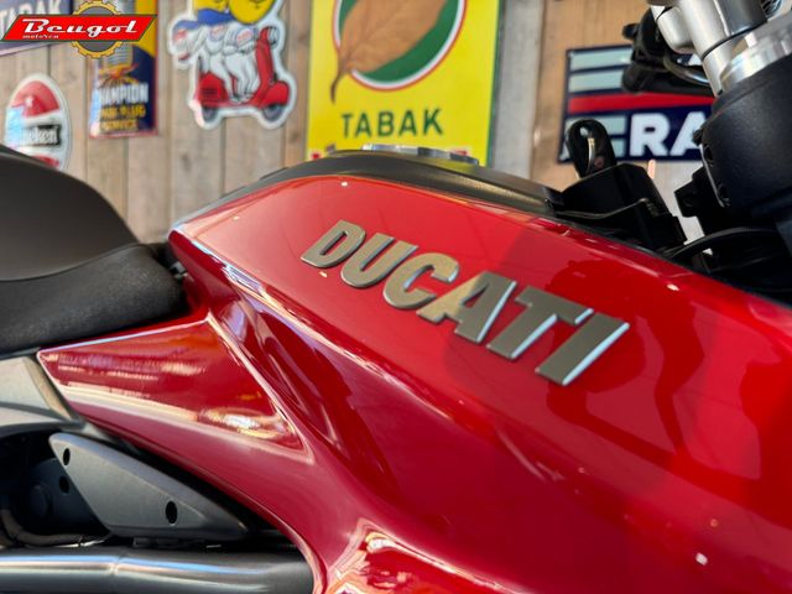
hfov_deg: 71.6
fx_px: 549
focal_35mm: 24
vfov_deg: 56.8
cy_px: 297
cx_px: 396
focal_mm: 6.76
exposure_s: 1/50
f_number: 1.78
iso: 200
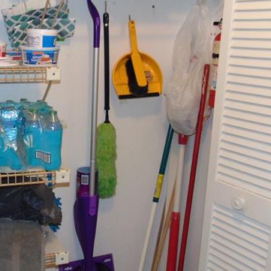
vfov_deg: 34.7
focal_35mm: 49
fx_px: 434
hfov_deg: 33.4
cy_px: 136
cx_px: 45
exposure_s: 1/30
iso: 200
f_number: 3
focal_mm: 4.5
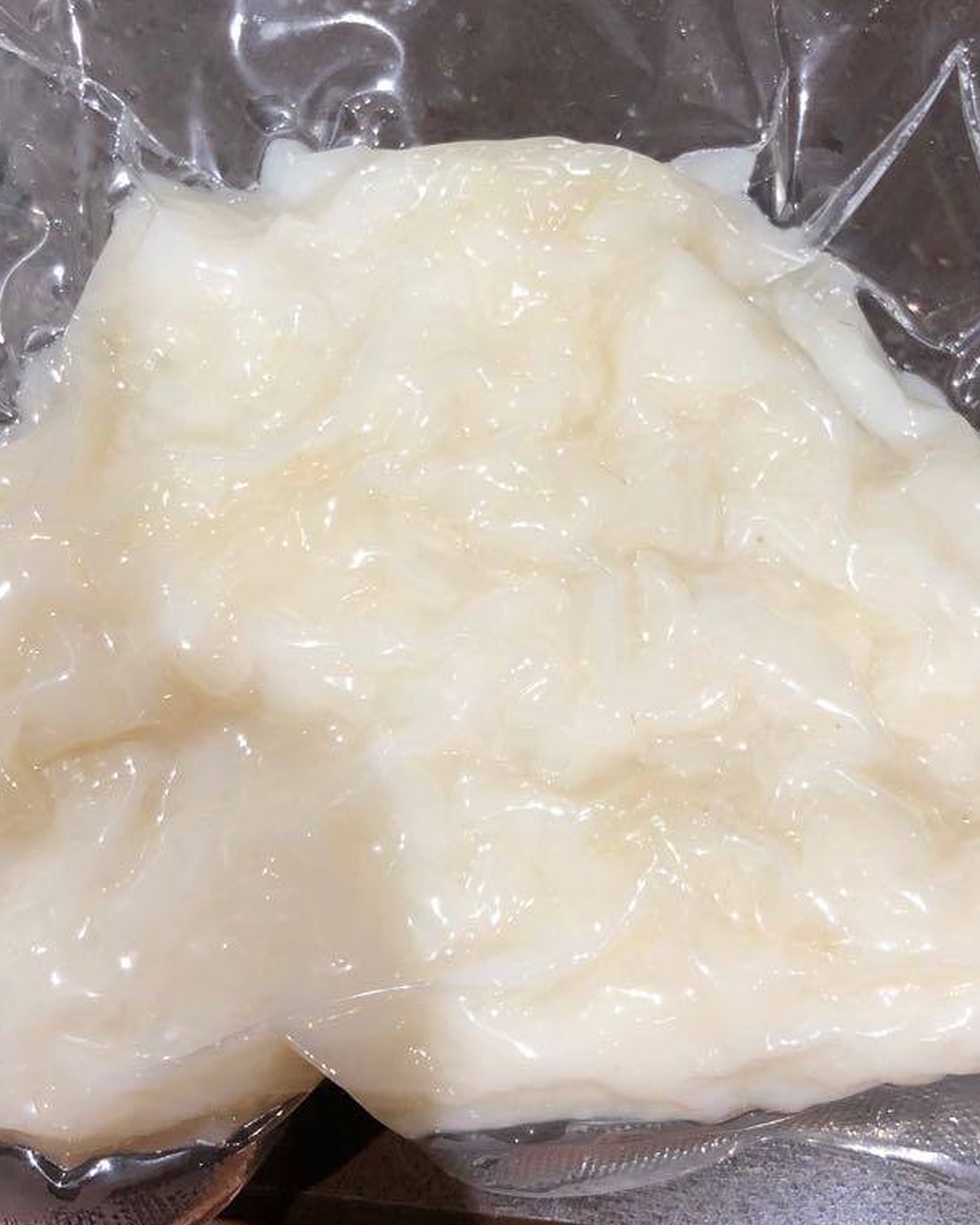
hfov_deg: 32.7
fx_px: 1668
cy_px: 475
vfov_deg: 40.1
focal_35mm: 46
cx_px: 559
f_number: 1.8
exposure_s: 1/30
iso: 40
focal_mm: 4
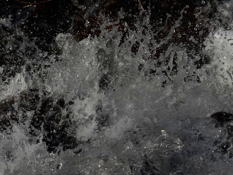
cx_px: 116
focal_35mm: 158
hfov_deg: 12.5
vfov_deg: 9.4
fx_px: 1063
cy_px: 88
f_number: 6
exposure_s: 1/500
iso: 80
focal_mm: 28.3
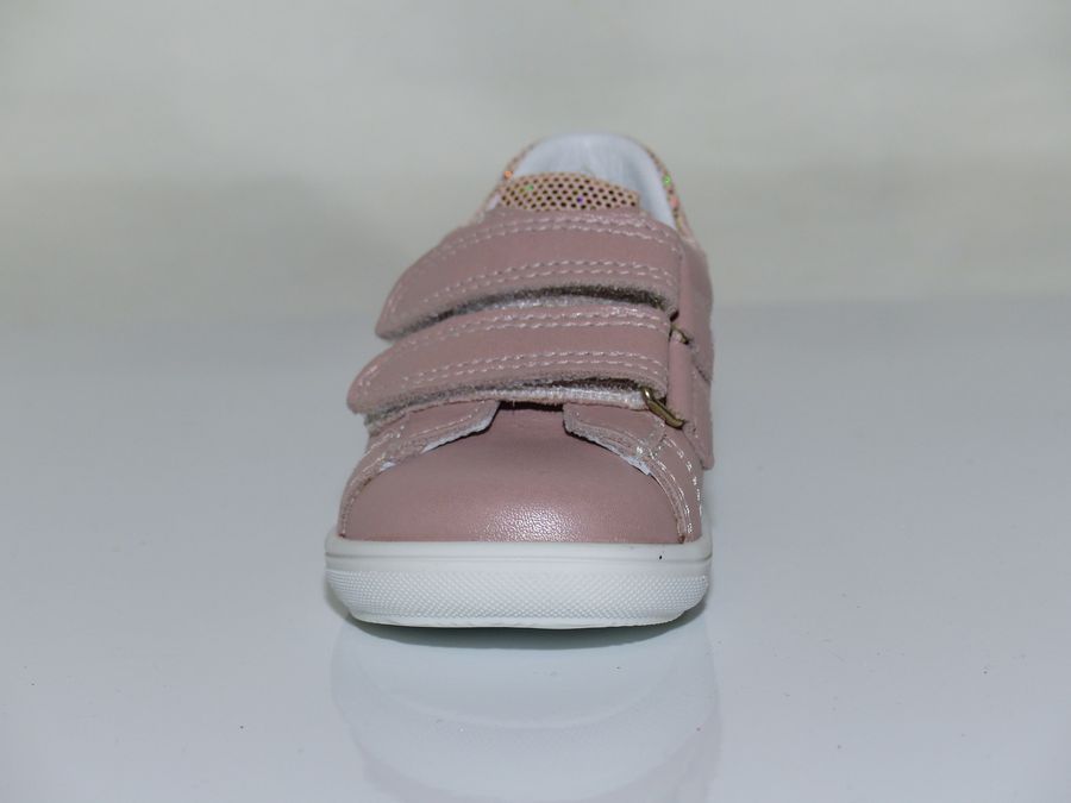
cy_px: 402
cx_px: 536
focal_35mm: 128
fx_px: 3960
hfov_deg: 15.4
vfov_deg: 11.6
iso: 100
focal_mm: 23.1
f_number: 3.2
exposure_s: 1/100
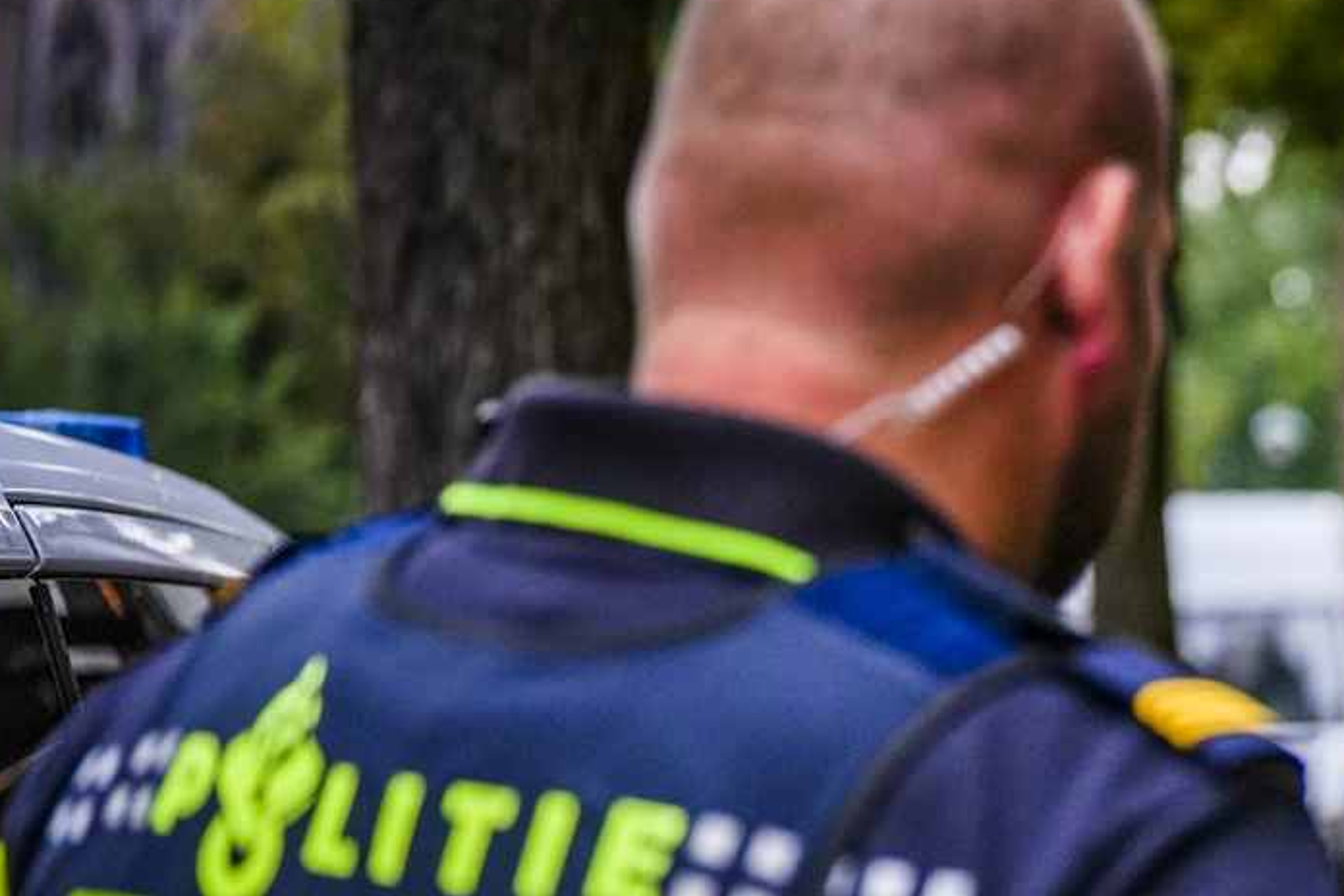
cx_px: 1802
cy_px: 991
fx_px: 7205
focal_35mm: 193
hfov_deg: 10.4
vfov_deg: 7.1
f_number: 2.8
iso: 800
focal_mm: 70
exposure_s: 1/400
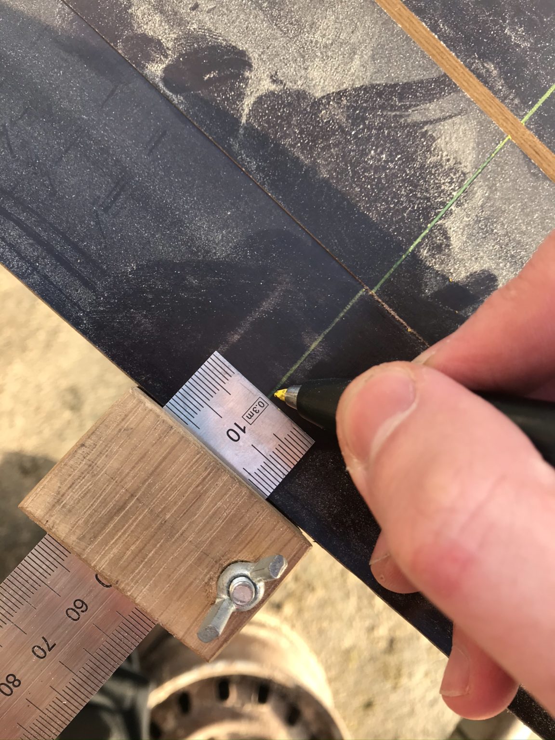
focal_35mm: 28
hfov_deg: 49.7
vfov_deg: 63.4
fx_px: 599
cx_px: 278
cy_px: 370
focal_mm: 3.99
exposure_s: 1/185
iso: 20
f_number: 1.8
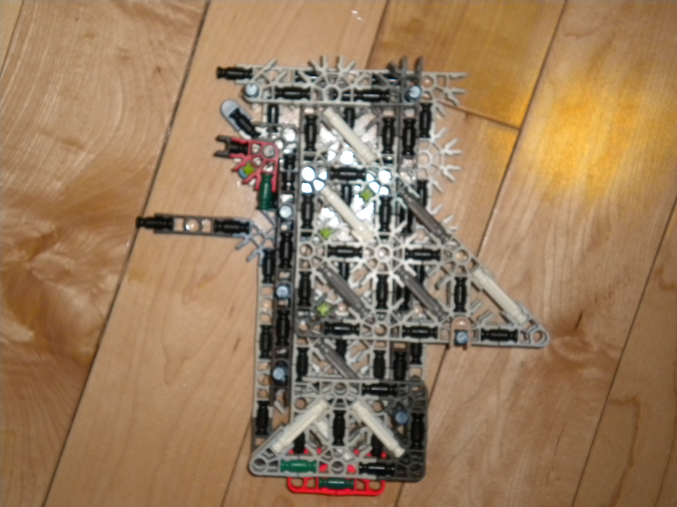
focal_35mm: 68
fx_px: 1330
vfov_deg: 21.6
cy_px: 254
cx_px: 338
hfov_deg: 28.6
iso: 400
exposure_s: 1/60
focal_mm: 12.3
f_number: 4.6
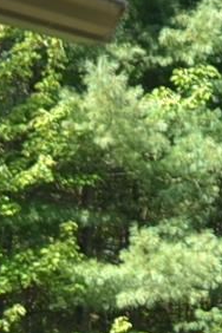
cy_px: 652
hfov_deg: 5.6
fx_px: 2266
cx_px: 97
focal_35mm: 245
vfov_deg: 8.0
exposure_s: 1/200
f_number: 4
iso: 100
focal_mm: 20
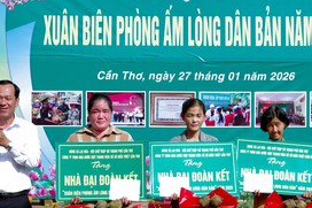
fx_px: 632
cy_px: 142
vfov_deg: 18.6
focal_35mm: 73
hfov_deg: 27.6
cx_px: 203
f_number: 7.1
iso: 100
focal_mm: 21
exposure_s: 1/250
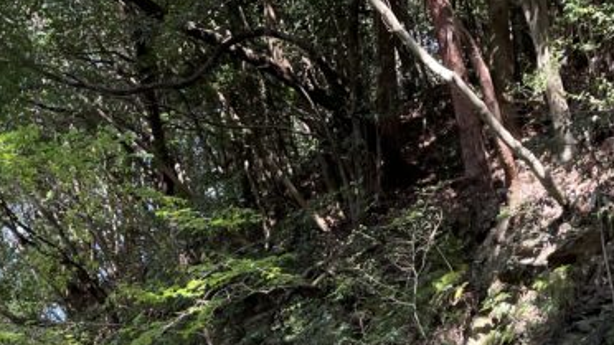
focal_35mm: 78
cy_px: 535
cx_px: 205
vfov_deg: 14.3
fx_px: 1270
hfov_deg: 27.0
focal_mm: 4.2
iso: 40
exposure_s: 1/121
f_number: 1.6
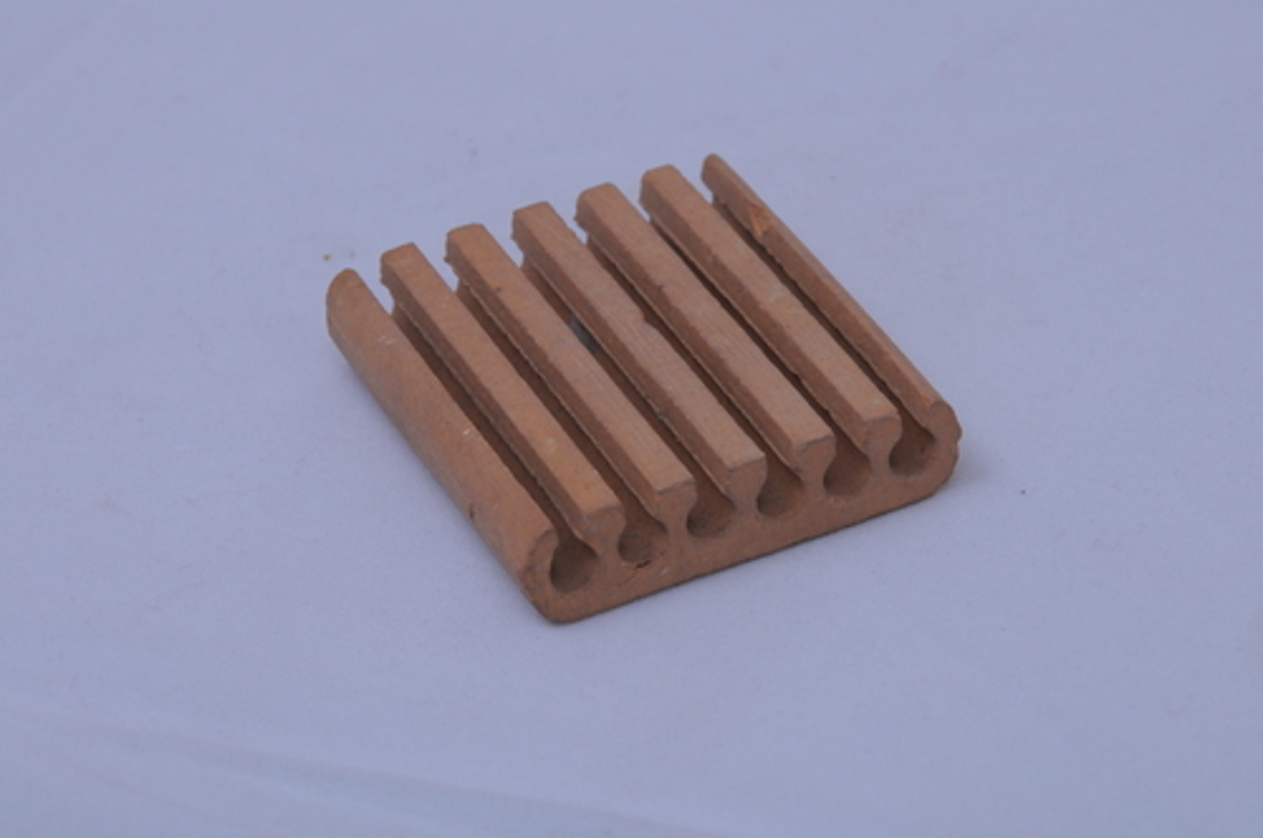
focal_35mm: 158
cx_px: 632
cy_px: 419
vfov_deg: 8.7
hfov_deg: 13.1
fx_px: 5518
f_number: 14
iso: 200
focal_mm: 105
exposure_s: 1/160
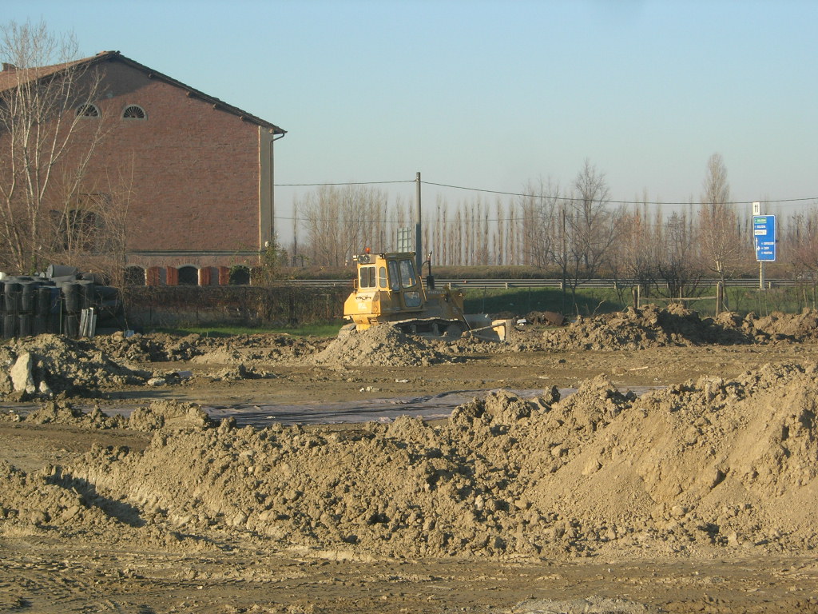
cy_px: 307
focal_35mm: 113
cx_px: 409
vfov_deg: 13.1
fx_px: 2670
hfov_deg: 17.4
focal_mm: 23.4
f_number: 8.2
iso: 64
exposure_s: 1/132
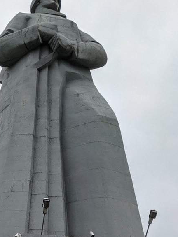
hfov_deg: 31.4
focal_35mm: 45
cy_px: 170
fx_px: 309
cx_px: 38
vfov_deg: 41.2
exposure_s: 1/3356
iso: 93
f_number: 1.73
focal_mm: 4.38
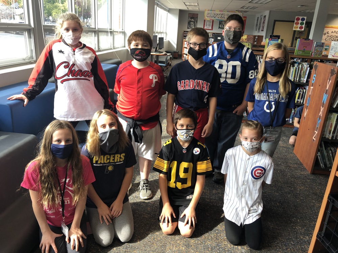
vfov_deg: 49.7
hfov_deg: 63.4
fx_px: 273
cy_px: 126
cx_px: 169
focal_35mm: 28
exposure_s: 1/40
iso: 20
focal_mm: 3.99
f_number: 1.8
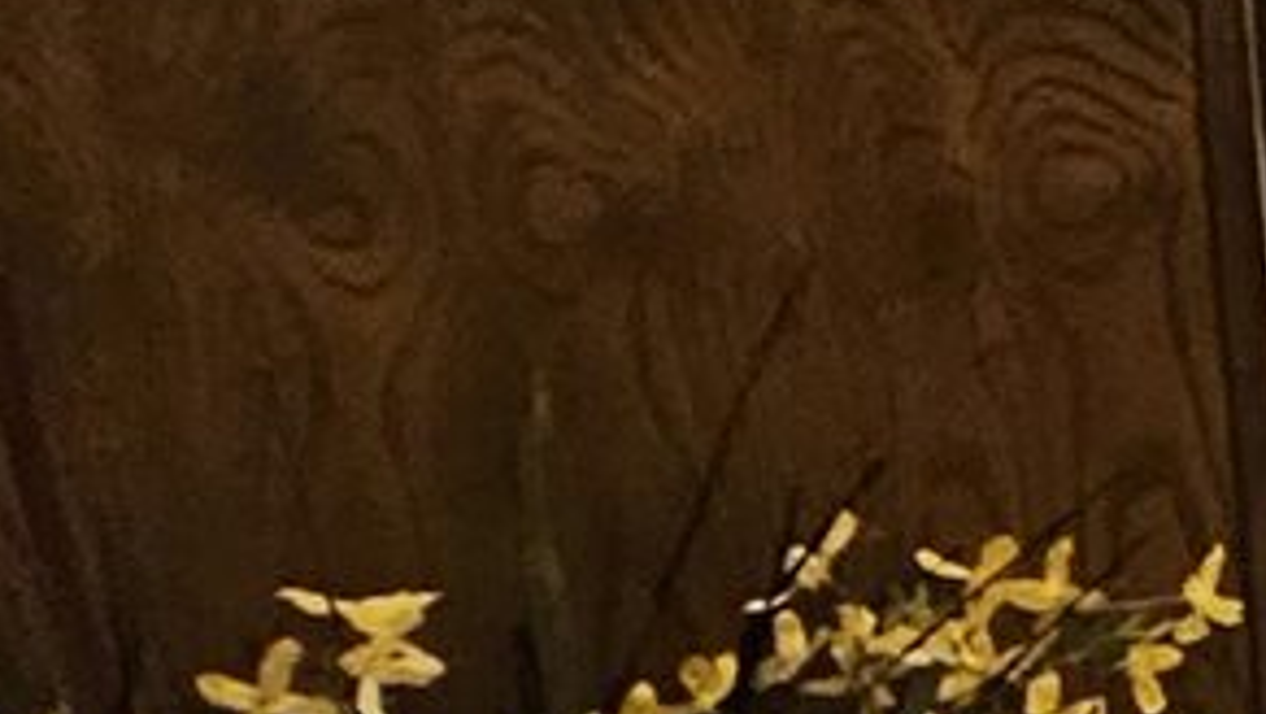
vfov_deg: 10.7
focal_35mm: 112
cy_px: 9
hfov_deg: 11.6
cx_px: 3720
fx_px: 3761
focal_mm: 2.2
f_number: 2.2
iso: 320
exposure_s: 1/30
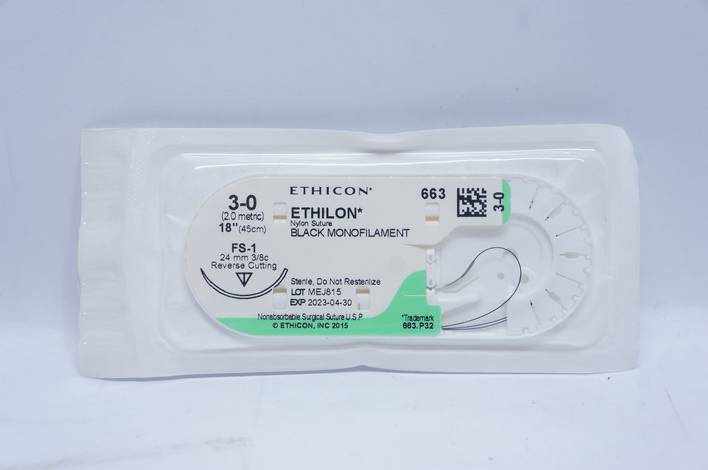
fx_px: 1031
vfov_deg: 25.7
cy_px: 235
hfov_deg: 37.9
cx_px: 354
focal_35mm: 52
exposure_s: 1/60
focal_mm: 35
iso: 800
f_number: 7.1
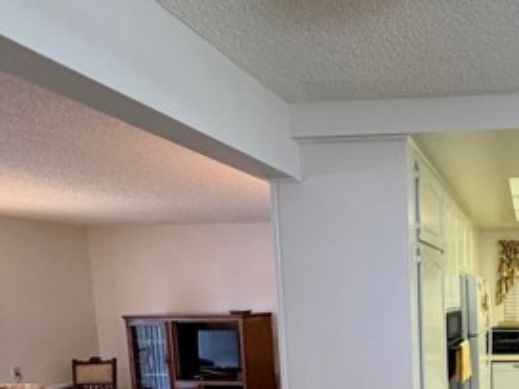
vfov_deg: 40.1
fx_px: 495
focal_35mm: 33
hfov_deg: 47.6
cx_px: 498
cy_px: 343
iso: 320
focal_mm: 2.22
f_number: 2.2
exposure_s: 1/120
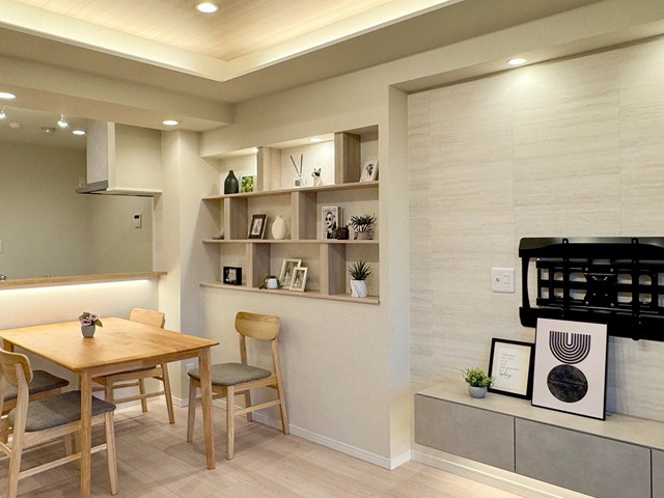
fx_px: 537
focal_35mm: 28
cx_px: 308
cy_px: 236
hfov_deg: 63.4
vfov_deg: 49.7
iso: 80
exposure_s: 1/100
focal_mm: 2.22
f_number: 2.2
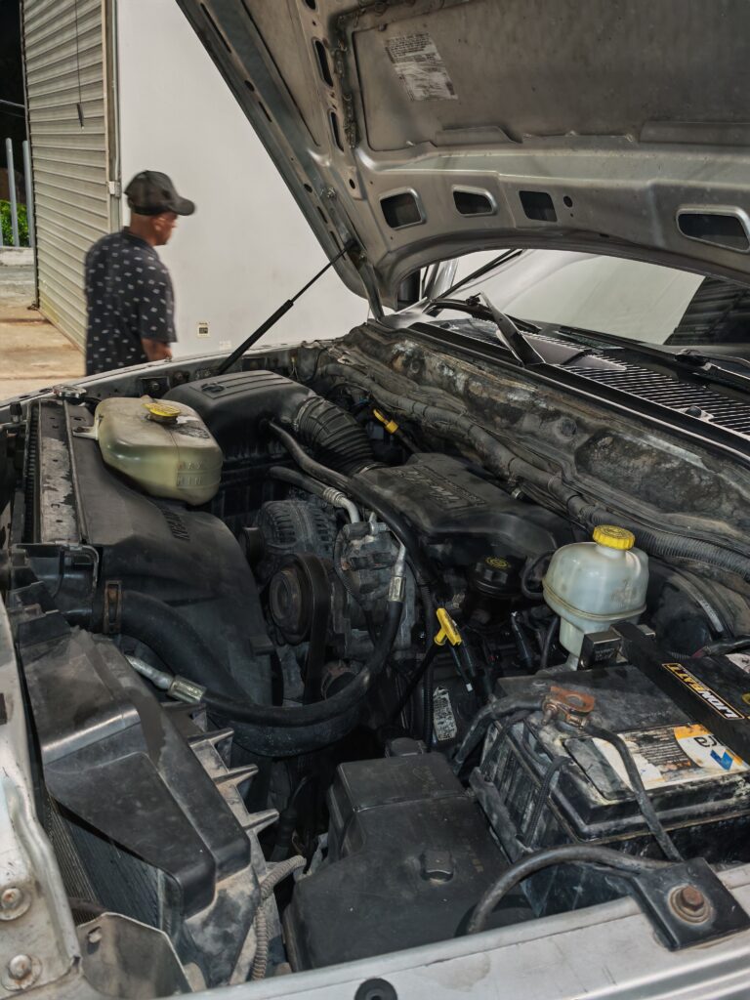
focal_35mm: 24
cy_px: 500
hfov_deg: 56.8
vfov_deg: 71.6
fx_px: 693
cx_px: 375
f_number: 2
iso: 640
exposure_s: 1/40
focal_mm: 6.83
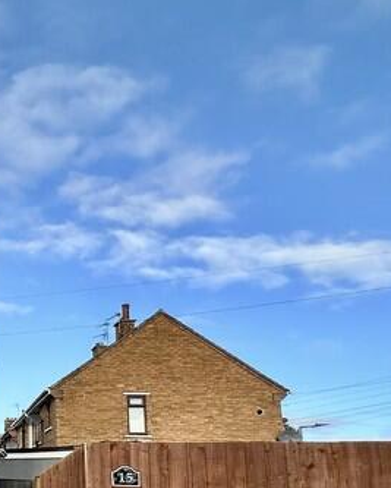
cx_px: -160
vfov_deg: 41.8
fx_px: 607
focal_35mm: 42
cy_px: 394
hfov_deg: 27.5
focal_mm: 2.22
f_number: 2.2
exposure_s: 1/1006
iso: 50
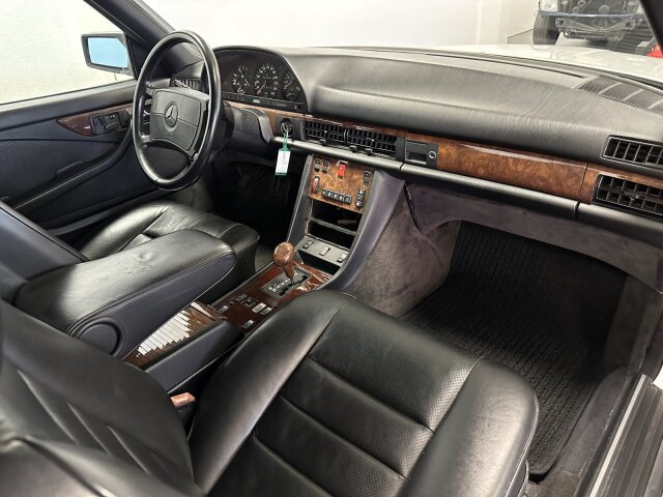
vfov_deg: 56.8
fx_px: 460
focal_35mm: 24
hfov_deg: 71.6
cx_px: 332
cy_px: 248
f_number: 1.78
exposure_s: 1/33
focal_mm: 6.86
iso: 1000
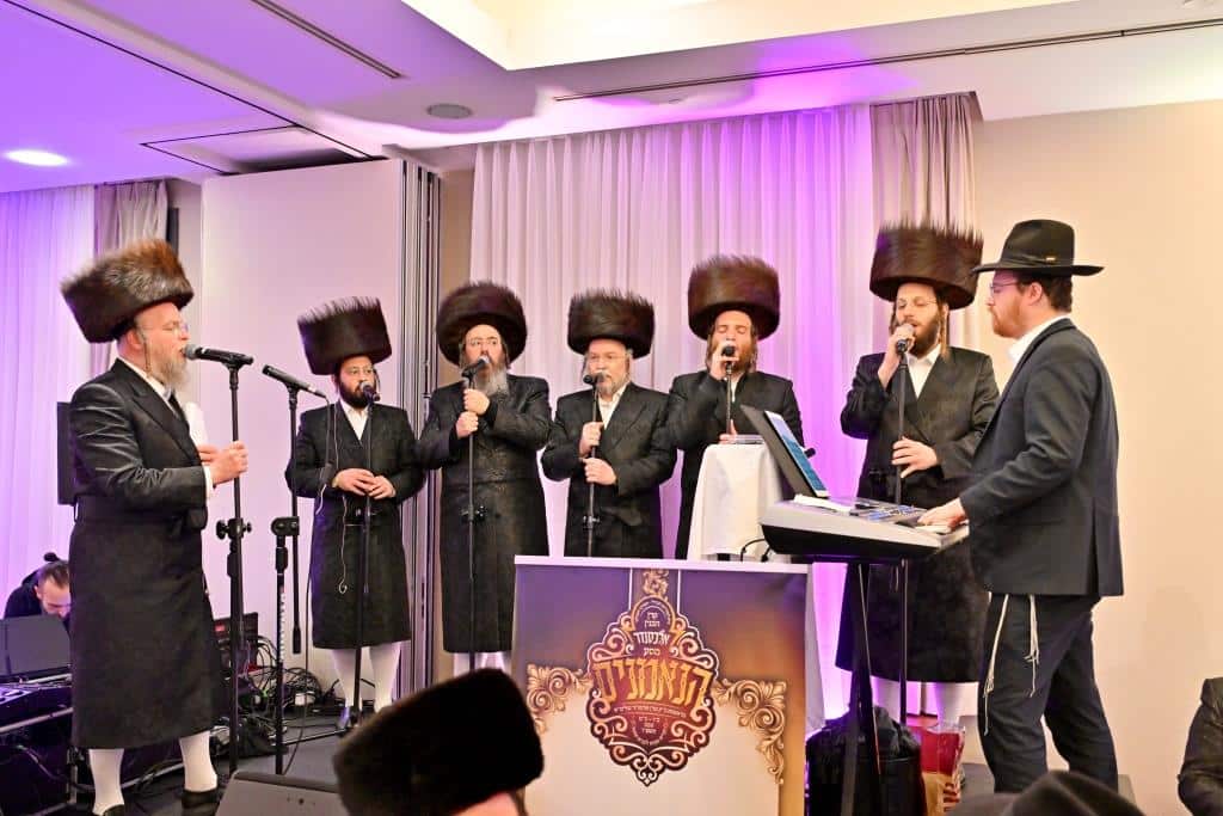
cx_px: 612
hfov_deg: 55.1
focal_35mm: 34
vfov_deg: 38.4
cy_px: 408
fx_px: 1172
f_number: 4
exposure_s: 1/160
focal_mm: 34.5
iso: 2000
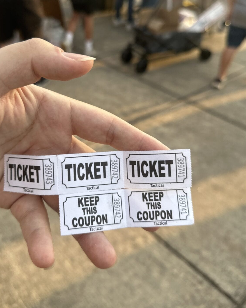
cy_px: 131
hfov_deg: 45.7
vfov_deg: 55.5
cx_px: 108
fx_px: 291
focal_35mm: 32
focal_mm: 6.86
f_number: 1.78
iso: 80
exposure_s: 1/580
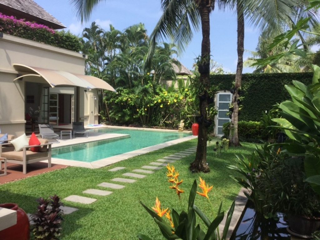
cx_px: 160
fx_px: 287
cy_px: 120
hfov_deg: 58.4
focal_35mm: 31
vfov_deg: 45.4
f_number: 2.4
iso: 25
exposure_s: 1/936
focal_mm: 3.3
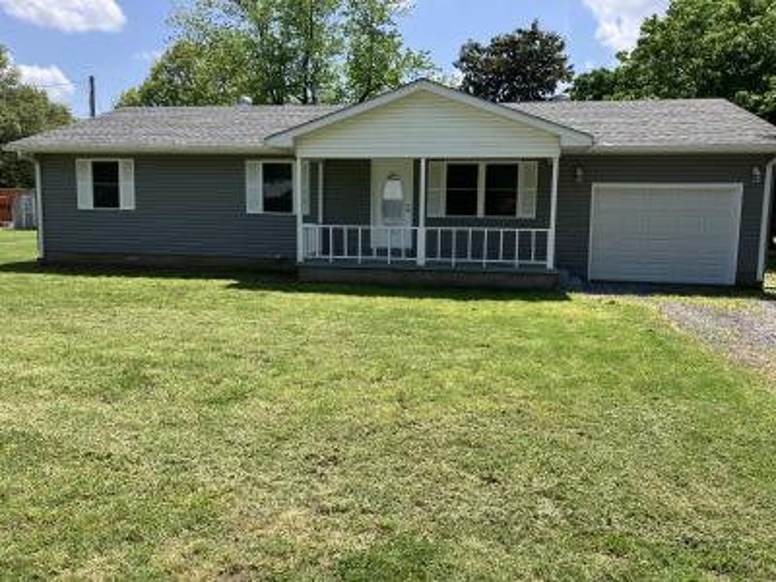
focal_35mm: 28
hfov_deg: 63.4
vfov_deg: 49.7
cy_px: 291
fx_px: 628
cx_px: 388
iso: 32
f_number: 1.8
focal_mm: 3.99
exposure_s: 1/1171
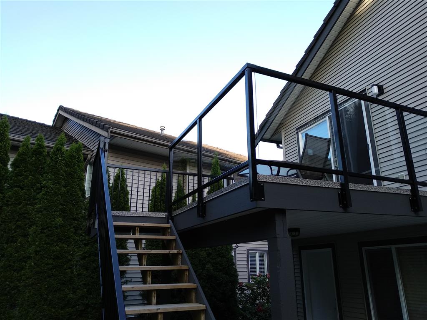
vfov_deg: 53.1
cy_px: 160
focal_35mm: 26
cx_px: 214
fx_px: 321
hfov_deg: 67.3
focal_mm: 3.83
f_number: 2.2
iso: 125
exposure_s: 1/131
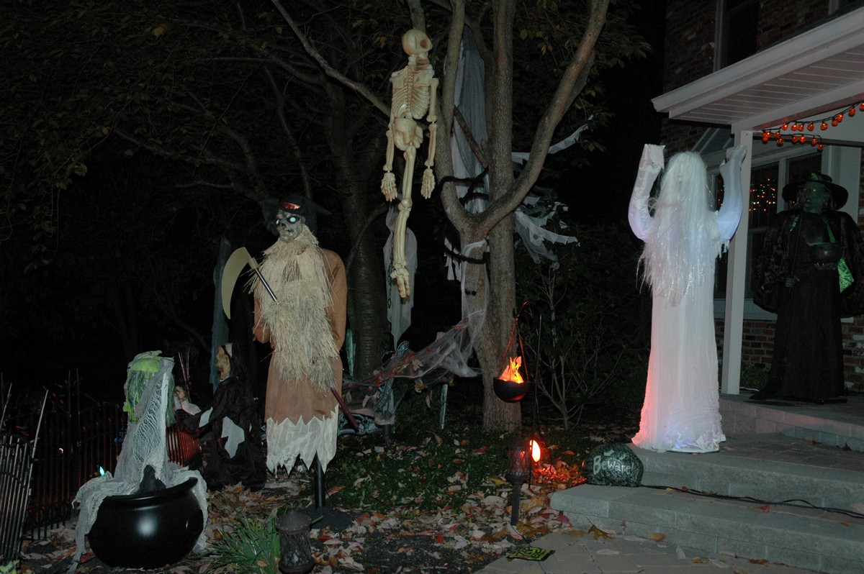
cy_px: 287
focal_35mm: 40
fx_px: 971
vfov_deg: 33.0
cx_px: 432
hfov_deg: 48.0
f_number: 4
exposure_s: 1/60
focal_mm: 27
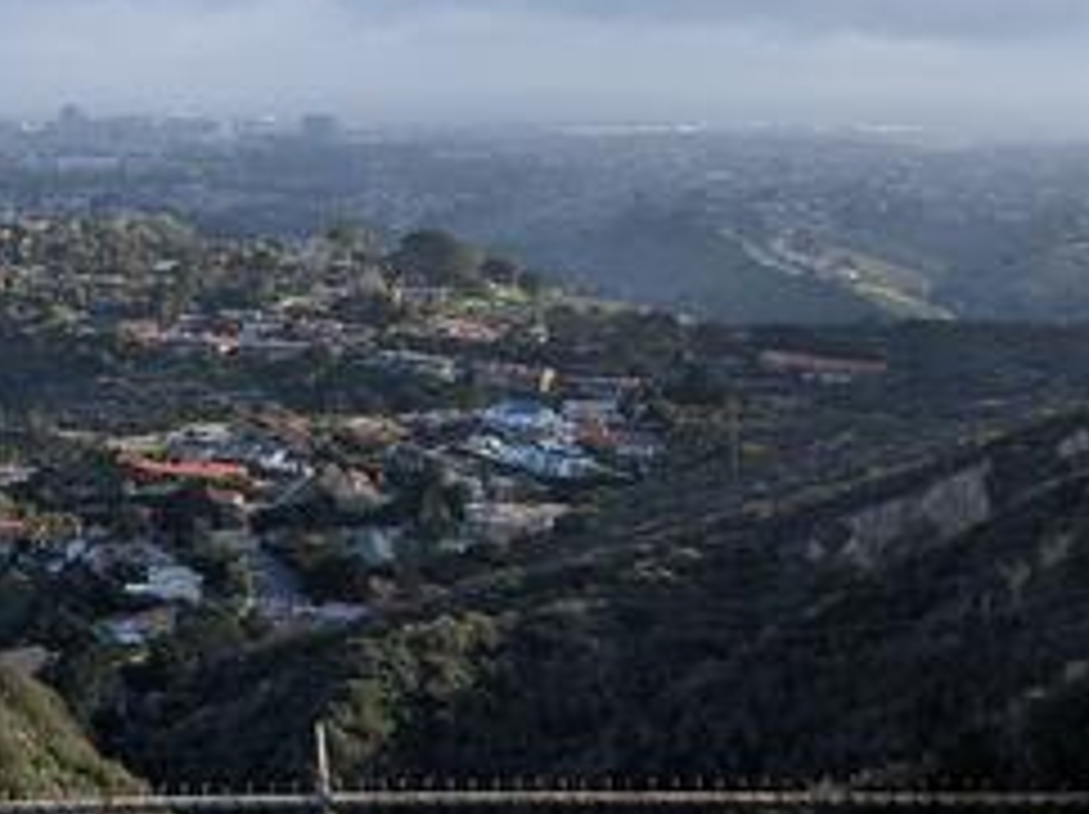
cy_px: -126
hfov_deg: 26.5
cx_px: -140
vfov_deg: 20.6
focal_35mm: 67
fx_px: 2106
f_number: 1.73
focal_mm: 4.38
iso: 60
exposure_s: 1/2597
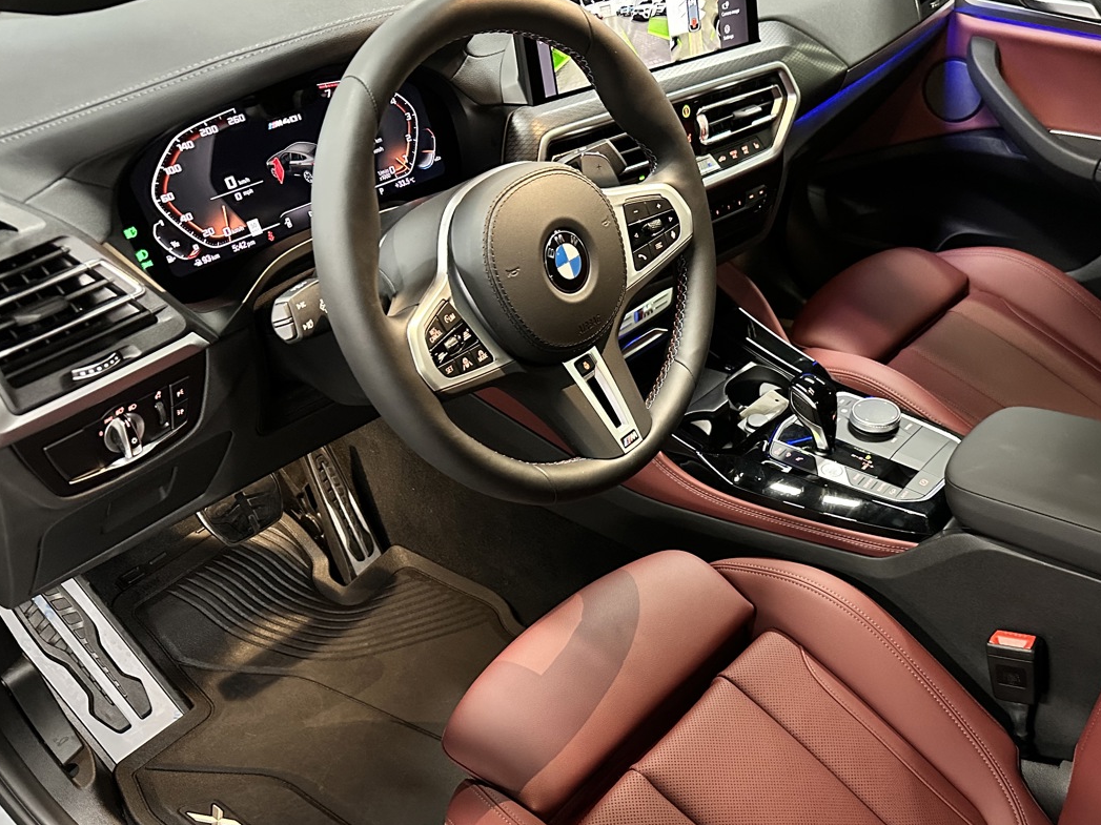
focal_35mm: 33
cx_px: 735
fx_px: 1049
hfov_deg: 54.2
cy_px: 537
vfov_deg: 42.5
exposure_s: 1/35
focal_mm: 6.86
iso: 1000
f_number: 1.78
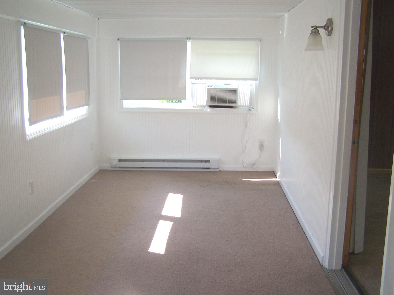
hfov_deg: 49.0
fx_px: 433
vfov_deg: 37.7
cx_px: 197
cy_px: 148
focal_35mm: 38
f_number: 2.8
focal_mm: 6.3
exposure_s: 1/125
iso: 140
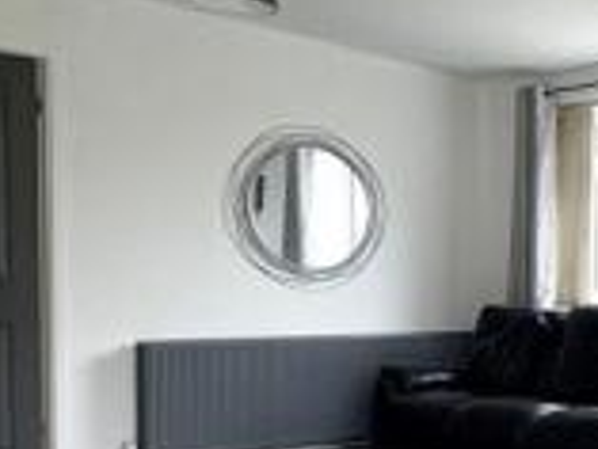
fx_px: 899
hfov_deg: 30.0
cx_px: 760
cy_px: 329
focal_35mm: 52
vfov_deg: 27.7
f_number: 2.2
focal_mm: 2.22
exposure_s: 1/106
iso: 80
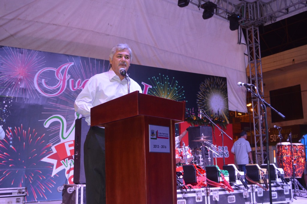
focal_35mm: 48
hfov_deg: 41.1
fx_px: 409
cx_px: 154
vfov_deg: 28.0
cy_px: 102
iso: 1000
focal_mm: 32
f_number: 4.8
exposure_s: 1/60
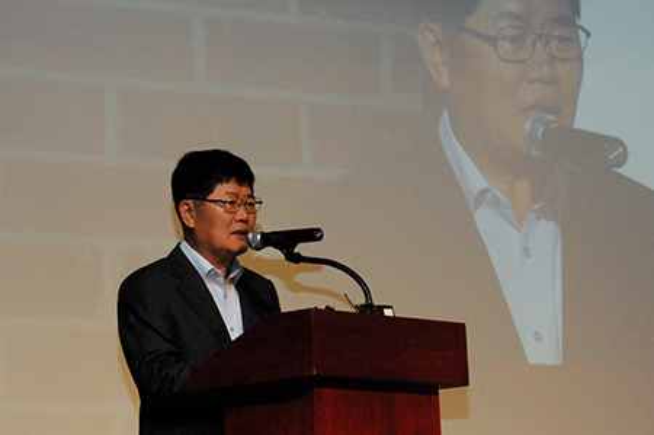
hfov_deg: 19.5
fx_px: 1905
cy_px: 218
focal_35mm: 105
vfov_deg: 13.0
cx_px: 327
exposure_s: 1/60
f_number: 10
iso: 3200
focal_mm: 70
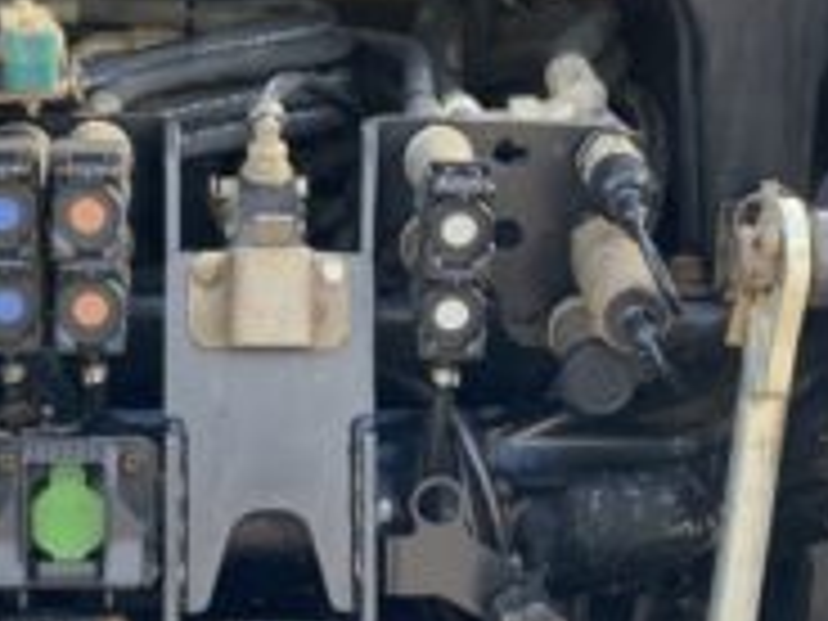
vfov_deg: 14.6
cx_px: 423
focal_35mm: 101
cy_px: 310
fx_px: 2416
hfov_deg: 19.4
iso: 32
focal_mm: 3
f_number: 1.8
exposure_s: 1/122
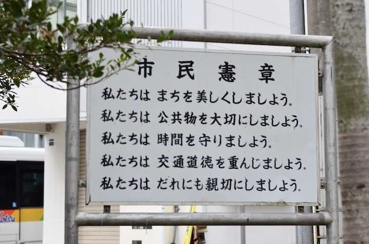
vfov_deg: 18.1
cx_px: 184
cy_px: 122
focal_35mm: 75
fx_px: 767
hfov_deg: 27.0
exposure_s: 1/4000
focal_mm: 50
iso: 1600
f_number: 2.5
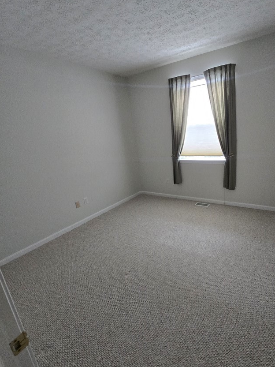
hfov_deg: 77.1
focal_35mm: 16
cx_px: 167
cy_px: 180
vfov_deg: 94.5
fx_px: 169
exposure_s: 1/60
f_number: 2.2
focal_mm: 2.2
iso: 500
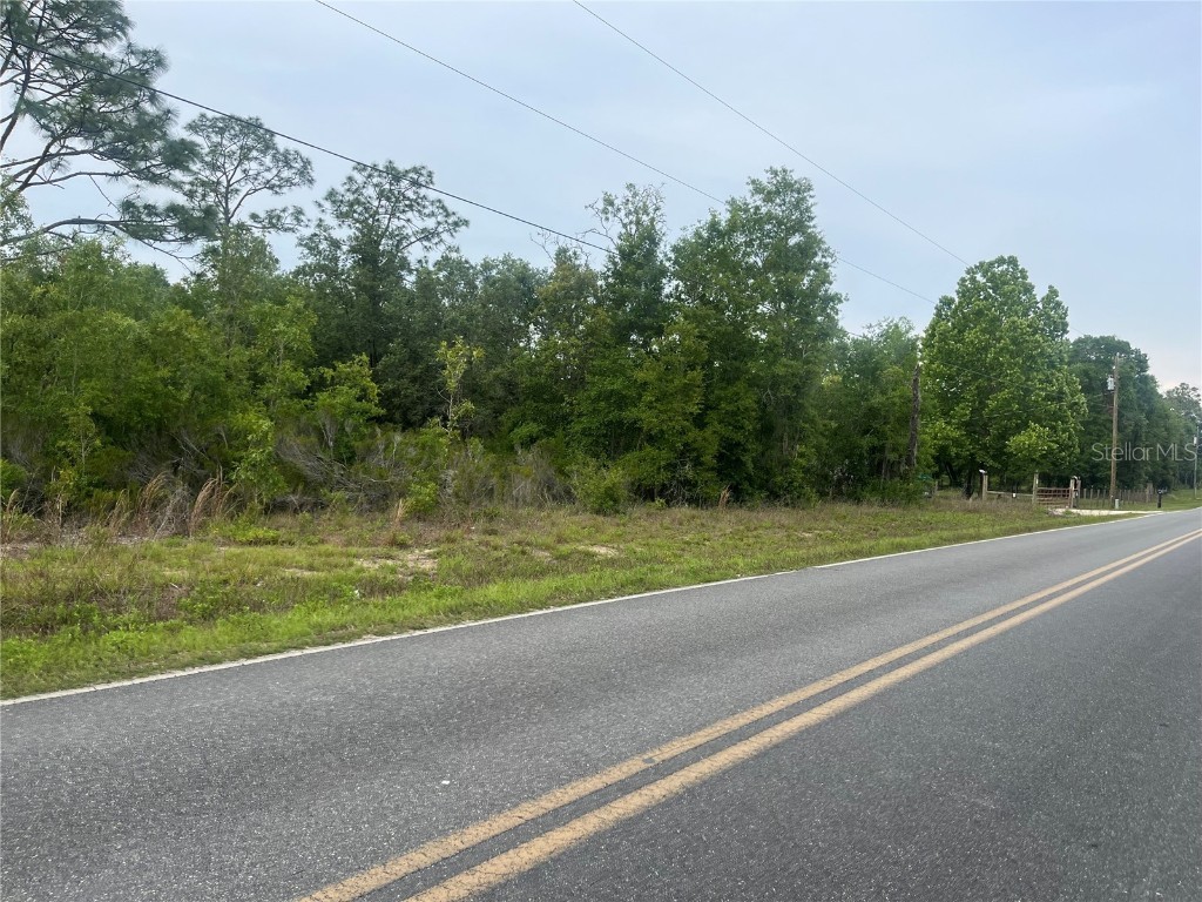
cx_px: 601
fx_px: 903
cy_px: 451
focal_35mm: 26
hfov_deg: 67.3
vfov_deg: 53.1
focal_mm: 5.1
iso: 50
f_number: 1.6
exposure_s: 1/2179
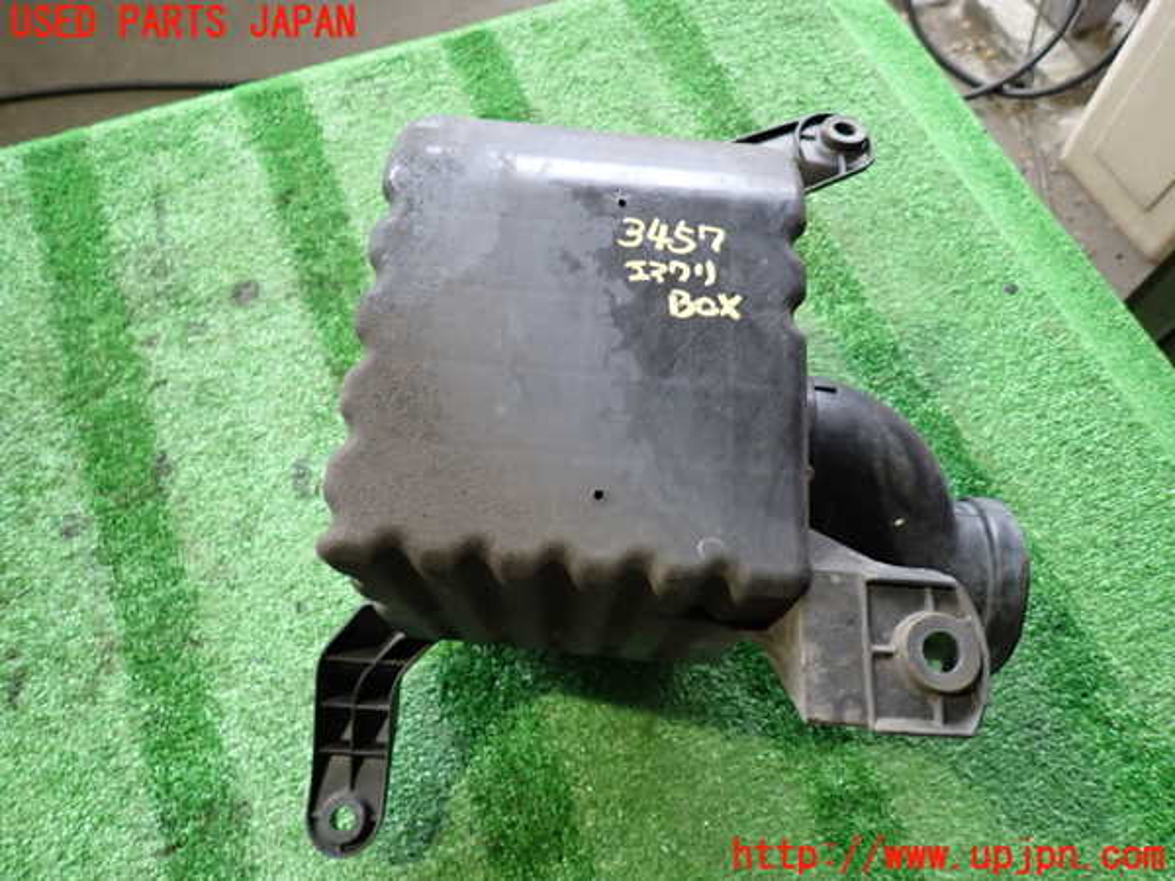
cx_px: 588
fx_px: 849
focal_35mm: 25
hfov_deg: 69.4
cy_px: 440
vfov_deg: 54.9
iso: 320
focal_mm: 4.5
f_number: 2
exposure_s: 1/30
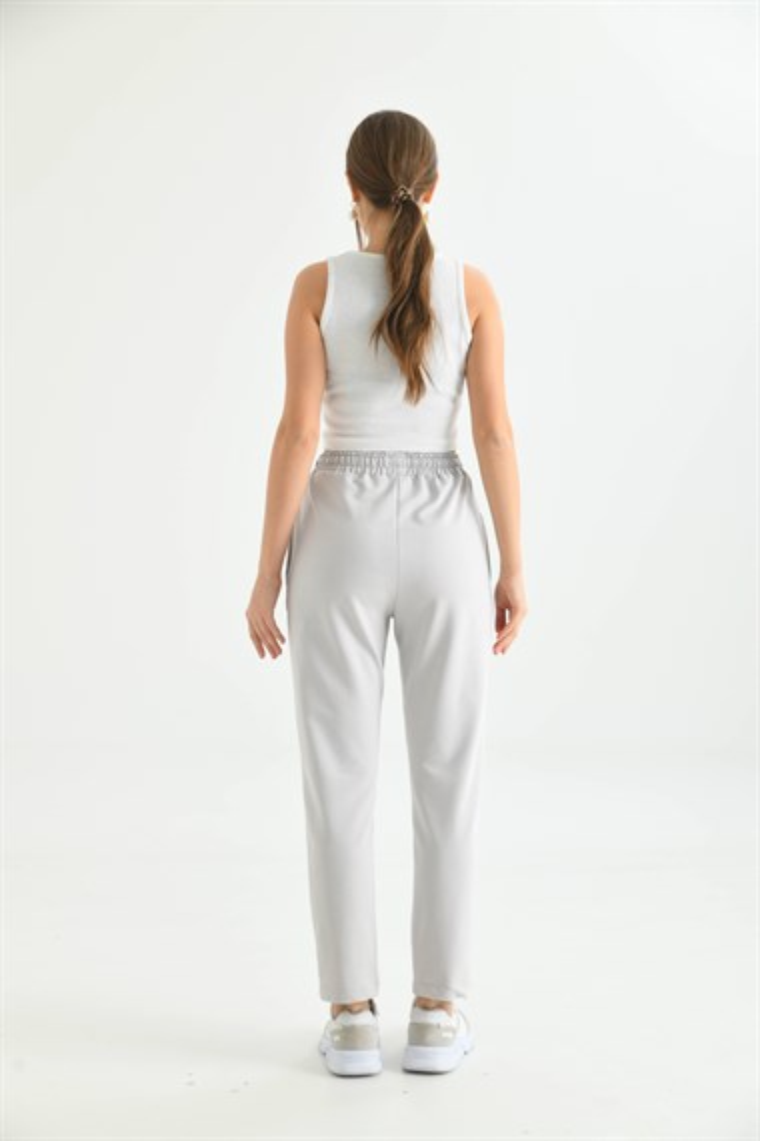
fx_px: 1742
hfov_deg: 24.6
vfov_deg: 36.2
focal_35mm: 55
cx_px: 380
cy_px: 570
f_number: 5.6
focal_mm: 55
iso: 160
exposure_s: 1/125
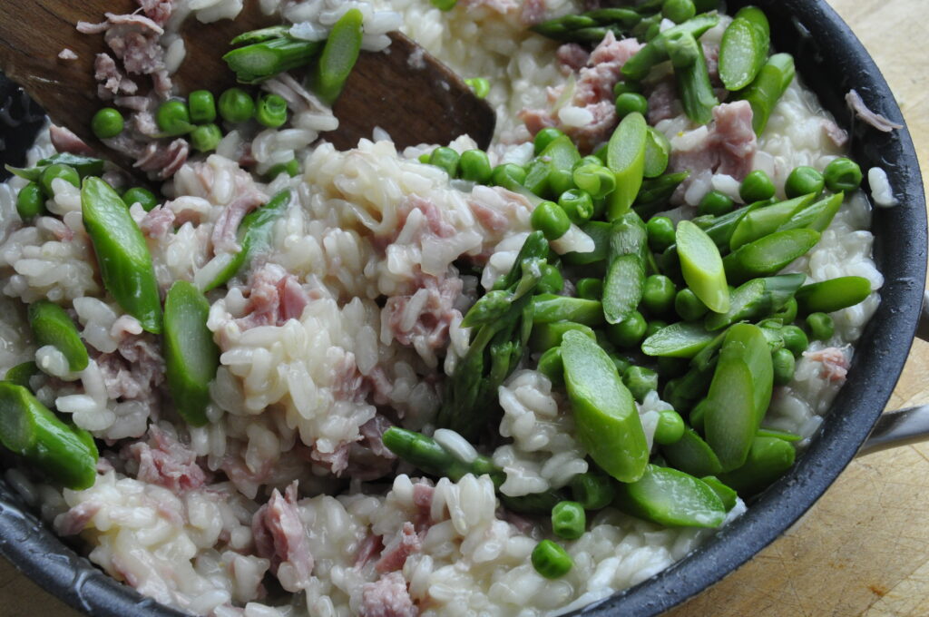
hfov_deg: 29.9
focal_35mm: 68
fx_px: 1740
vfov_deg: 20.1
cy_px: 308
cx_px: 464
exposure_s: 1/160
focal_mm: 45
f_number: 10
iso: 1600
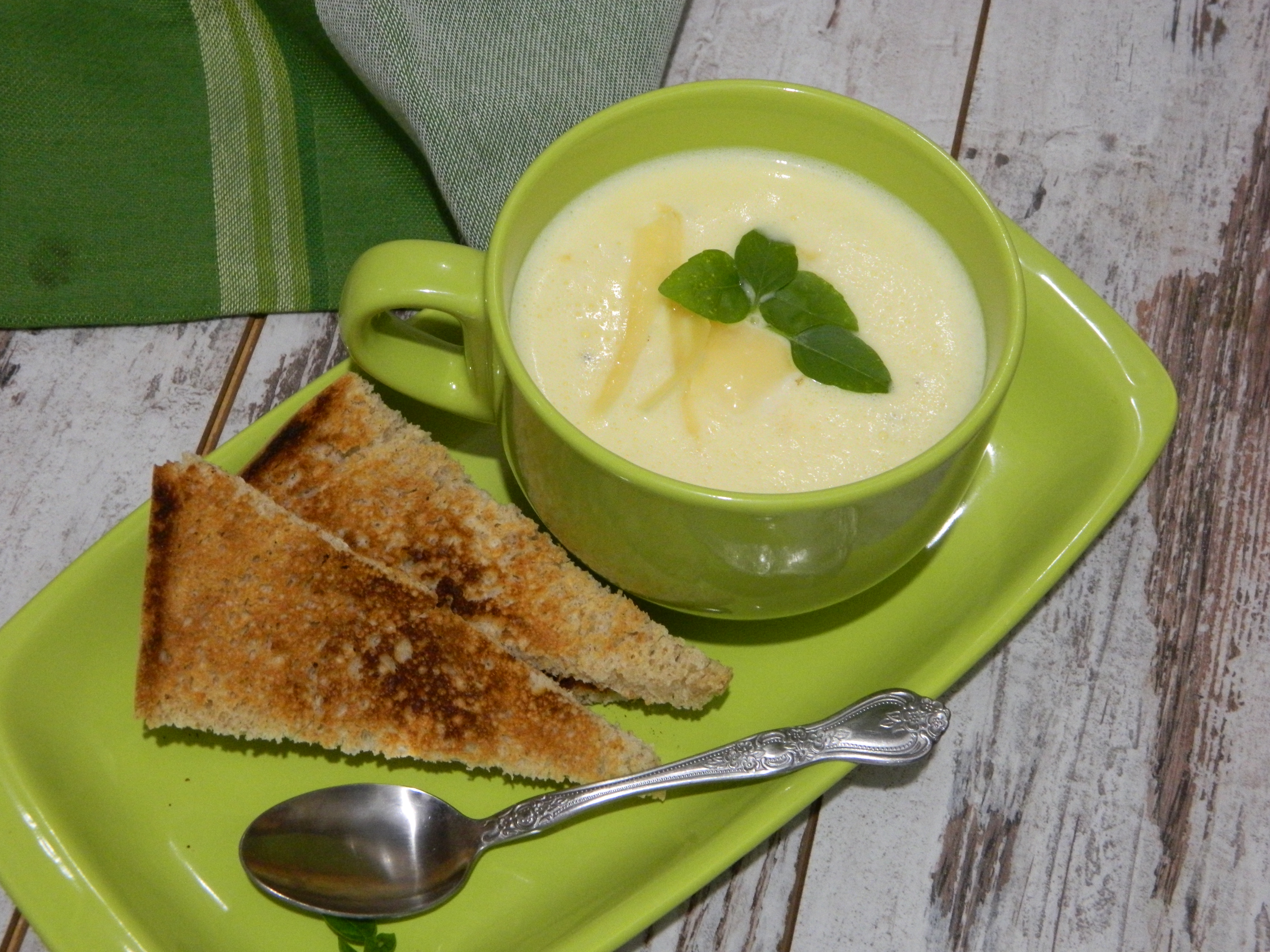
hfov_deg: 27.8
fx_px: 2568
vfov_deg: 21.0
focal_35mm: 70
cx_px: 635
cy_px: 476
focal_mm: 12.6
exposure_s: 1/15
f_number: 4
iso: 400
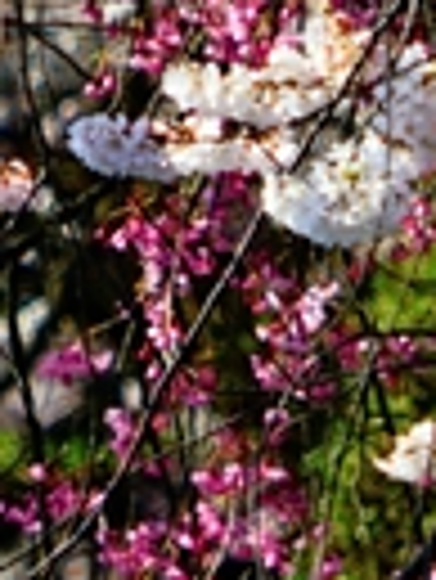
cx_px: -294
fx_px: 31721
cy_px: 108
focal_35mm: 1892
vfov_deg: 1.0
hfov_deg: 0.8
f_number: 6.3
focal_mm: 212
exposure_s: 1/400
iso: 100
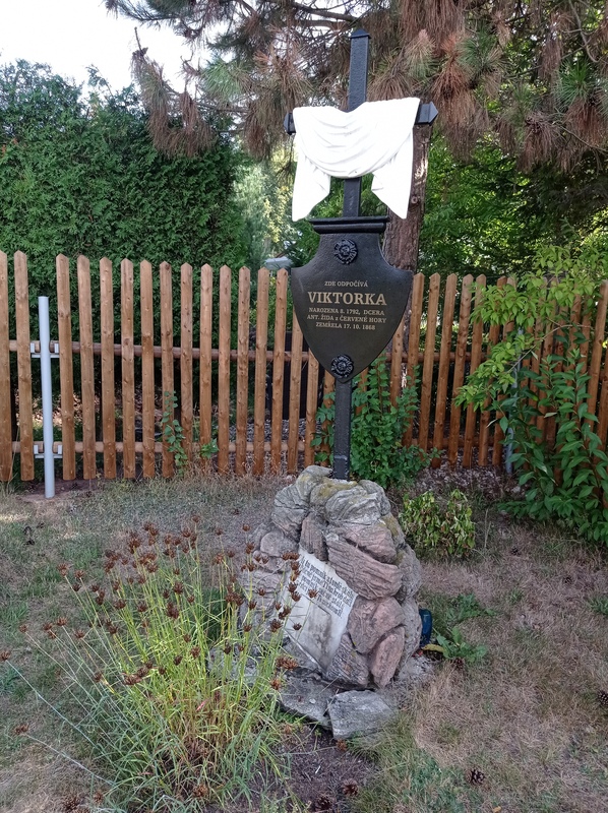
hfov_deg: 49.7
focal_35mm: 28
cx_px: 304
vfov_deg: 63.5
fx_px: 657
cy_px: 406
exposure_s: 1/327
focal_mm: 4.74
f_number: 1.79
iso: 100
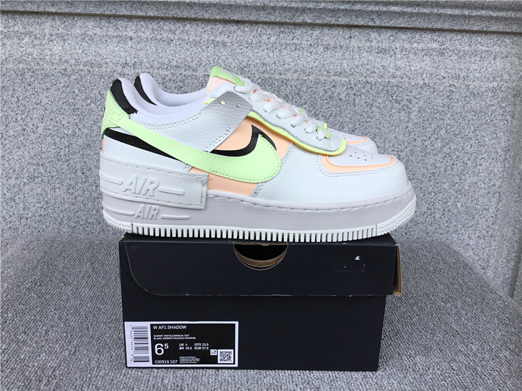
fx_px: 467
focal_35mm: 31
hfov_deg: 58.4
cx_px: 261
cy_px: 196
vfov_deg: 45.4
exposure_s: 1/445
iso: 25
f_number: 2.4
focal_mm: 3.3
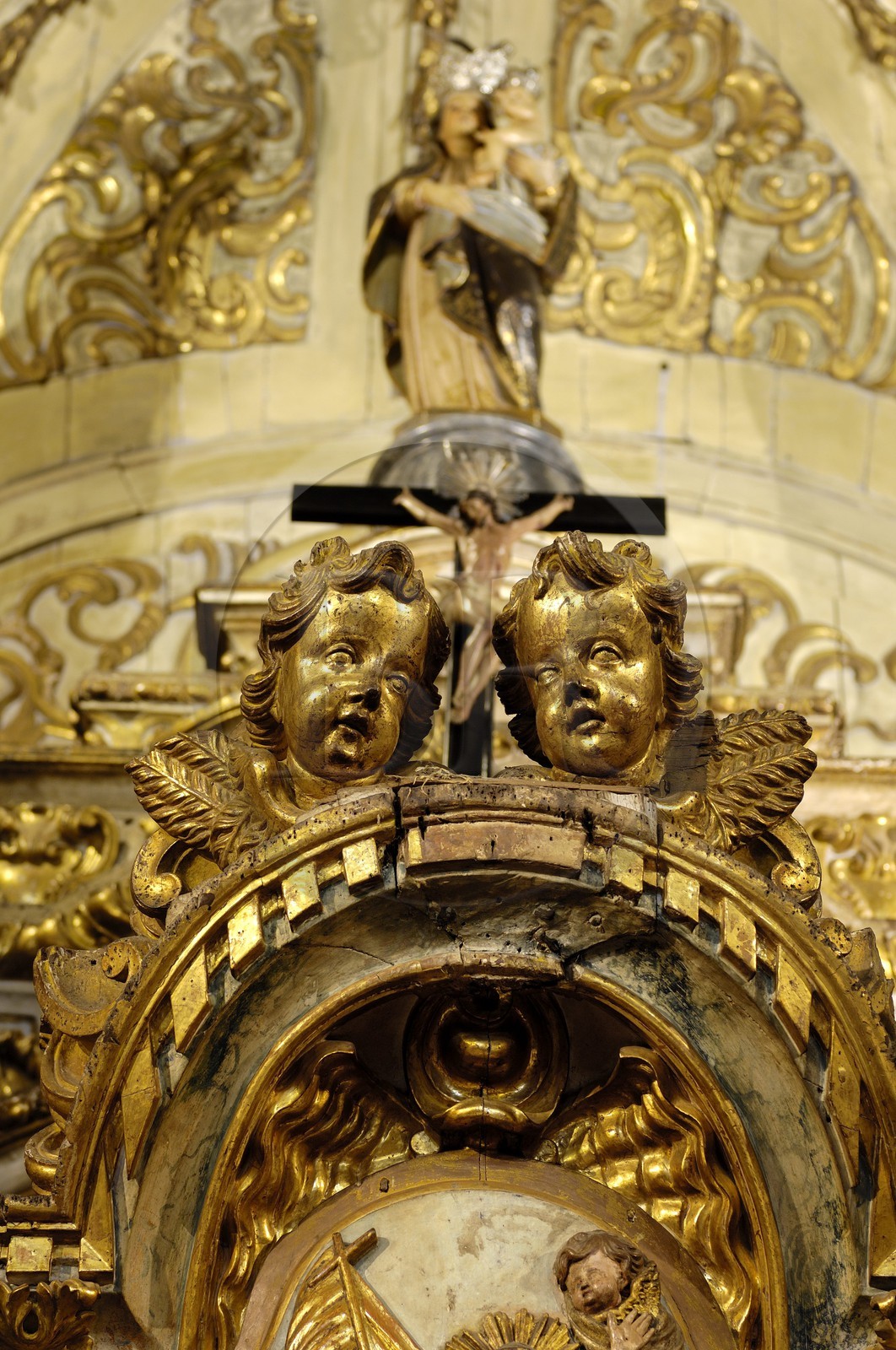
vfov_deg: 20.9
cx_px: 448
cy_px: 675
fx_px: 3651
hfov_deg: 14.0
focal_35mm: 98
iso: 100
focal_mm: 65
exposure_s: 1
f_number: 5.6
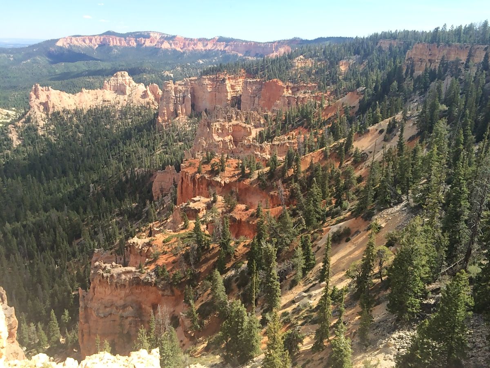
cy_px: 184
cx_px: 245
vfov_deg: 48.2
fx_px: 411
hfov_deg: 61.7
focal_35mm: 29
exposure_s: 1/931
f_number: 2.2
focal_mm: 4.15
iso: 32
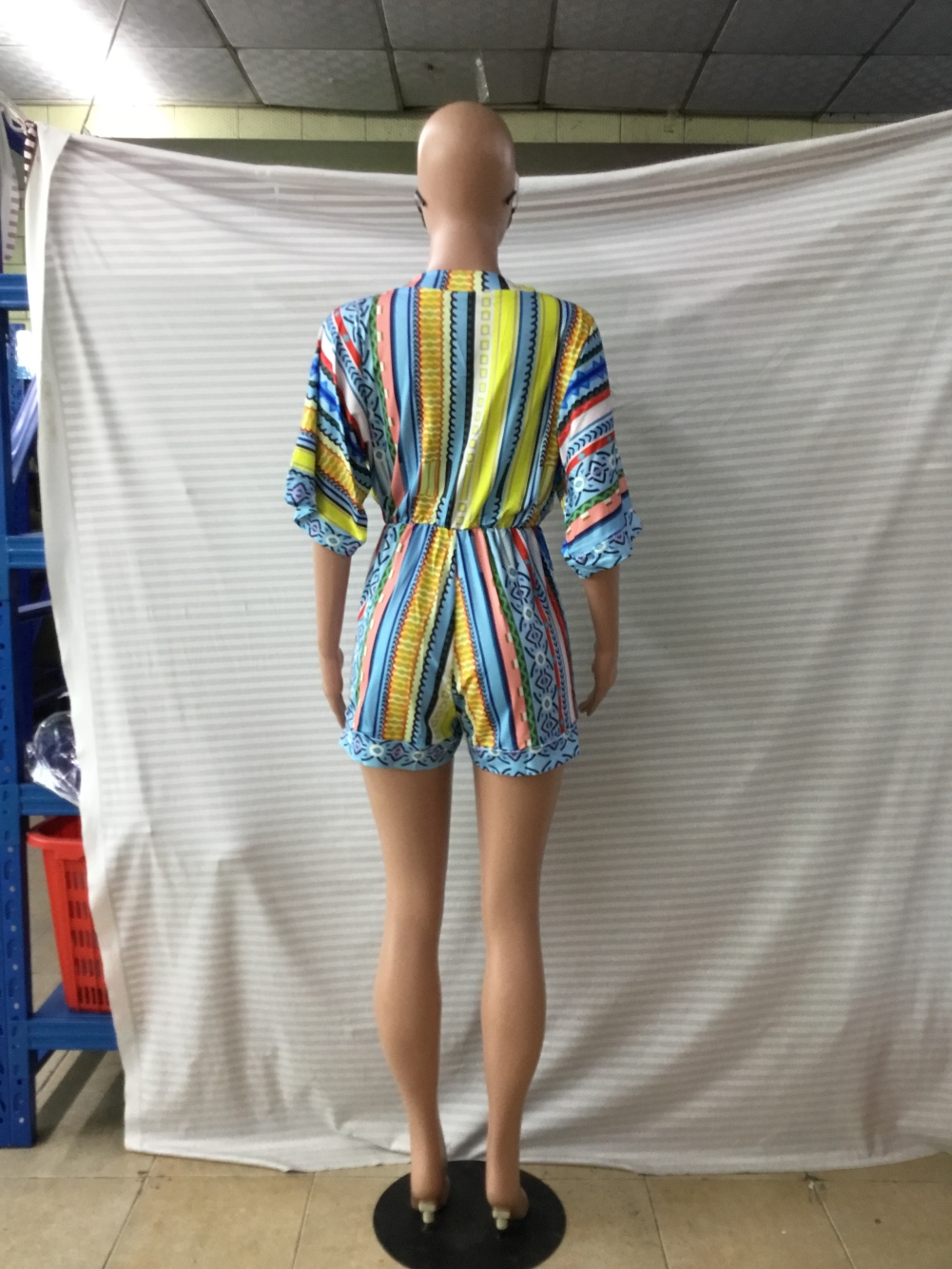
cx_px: 476
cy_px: 634
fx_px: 1136
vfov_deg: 58.3
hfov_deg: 45.5
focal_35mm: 31
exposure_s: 1/33
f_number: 2.4
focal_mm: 3.3
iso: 125
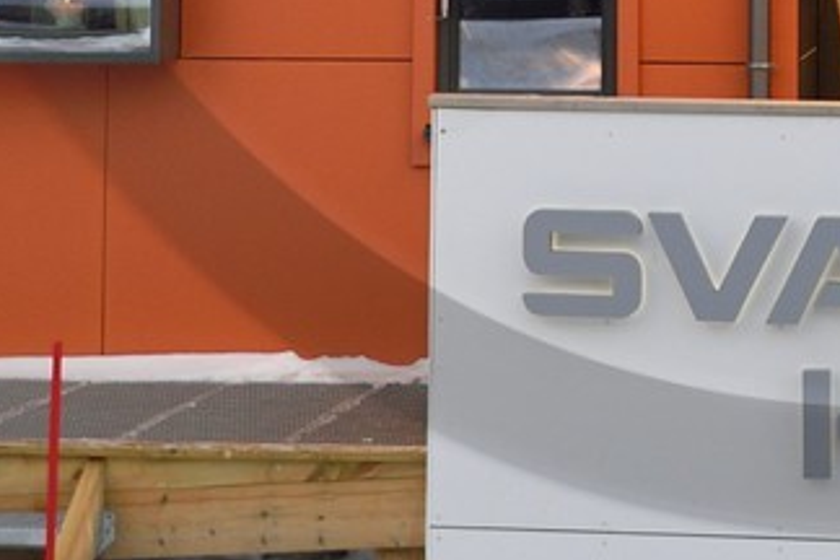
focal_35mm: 168
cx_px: 900
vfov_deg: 7.8
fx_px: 3920
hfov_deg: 12.1
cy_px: -544
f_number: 4
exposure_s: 1/160
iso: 400
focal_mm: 34
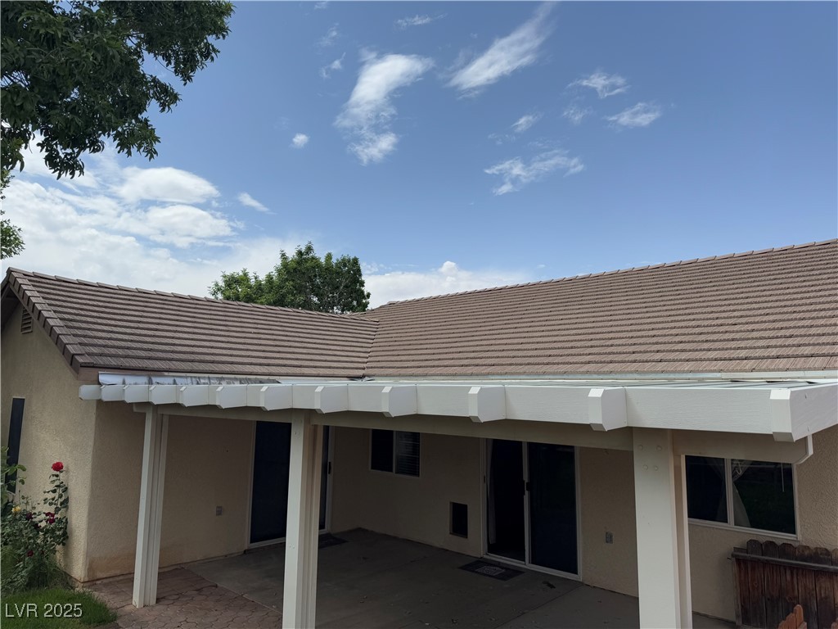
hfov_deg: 71.6
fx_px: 581
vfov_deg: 56.8
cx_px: 419
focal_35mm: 24
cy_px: 314
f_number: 1.78
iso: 80
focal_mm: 6.76
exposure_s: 1/6410
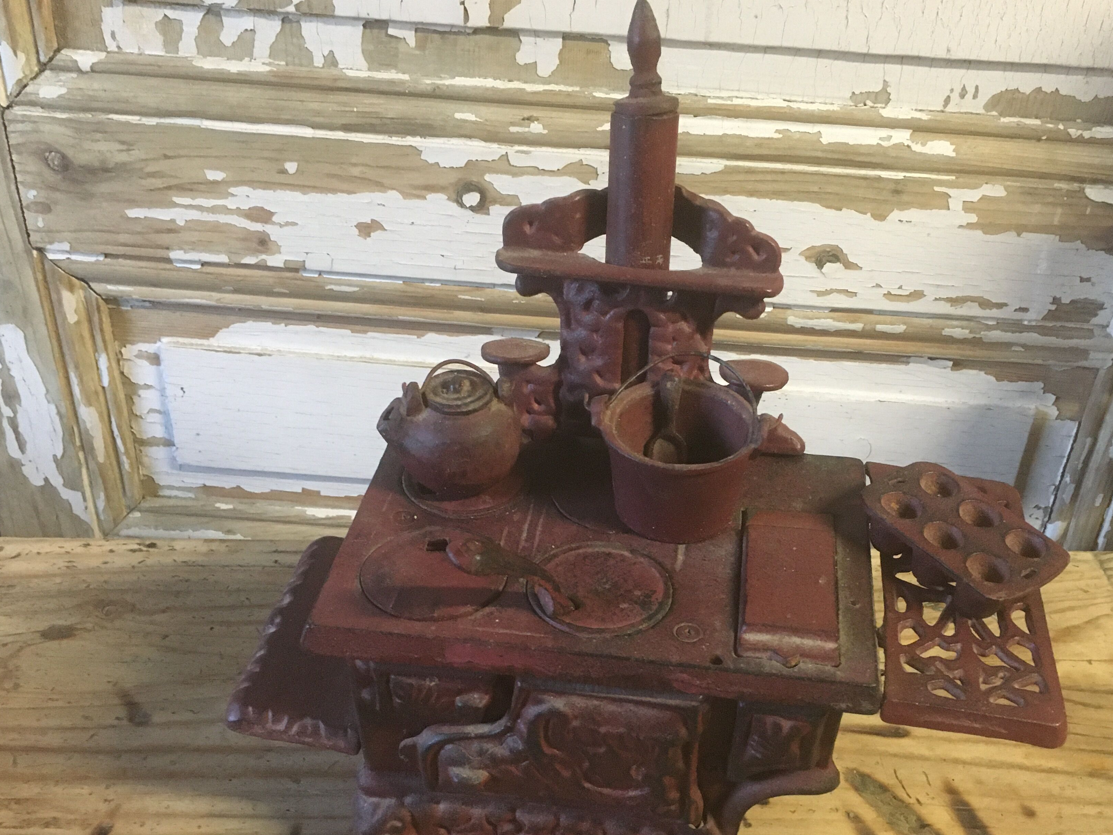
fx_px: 1157
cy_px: 508
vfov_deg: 39.5
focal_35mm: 36
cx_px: 595
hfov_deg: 51.3
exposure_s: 1/17
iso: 250
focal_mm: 4.15
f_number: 2.2
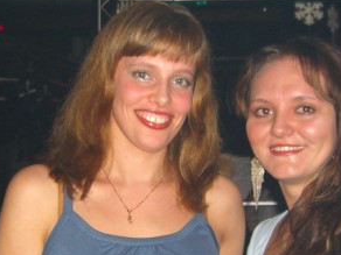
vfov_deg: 18.8
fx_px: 768
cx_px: 141
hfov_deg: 25.0
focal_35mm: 78
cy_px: 194
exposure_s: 1/60
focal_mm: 7.9
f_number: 2.8
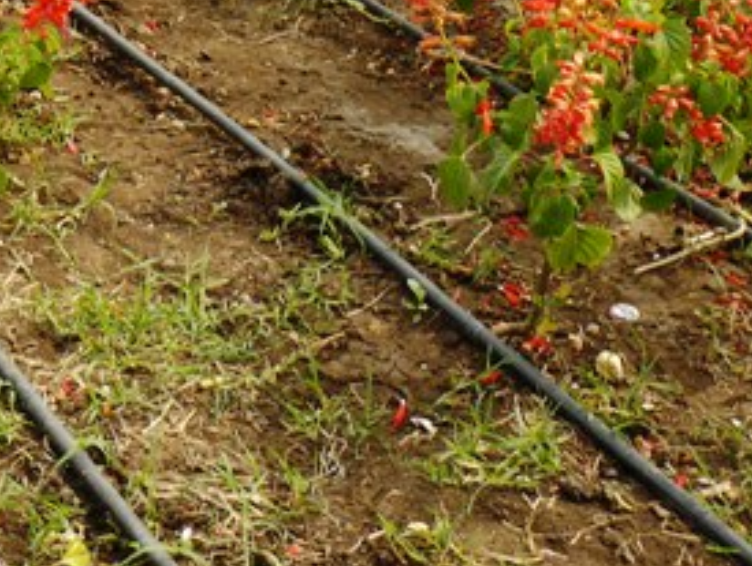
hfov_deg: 22.5
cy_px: -22
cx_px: 167
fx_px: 1871
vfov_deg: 16.8
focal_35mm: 86
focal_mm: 6.1
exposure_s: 1/250
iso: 100
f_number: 4.5
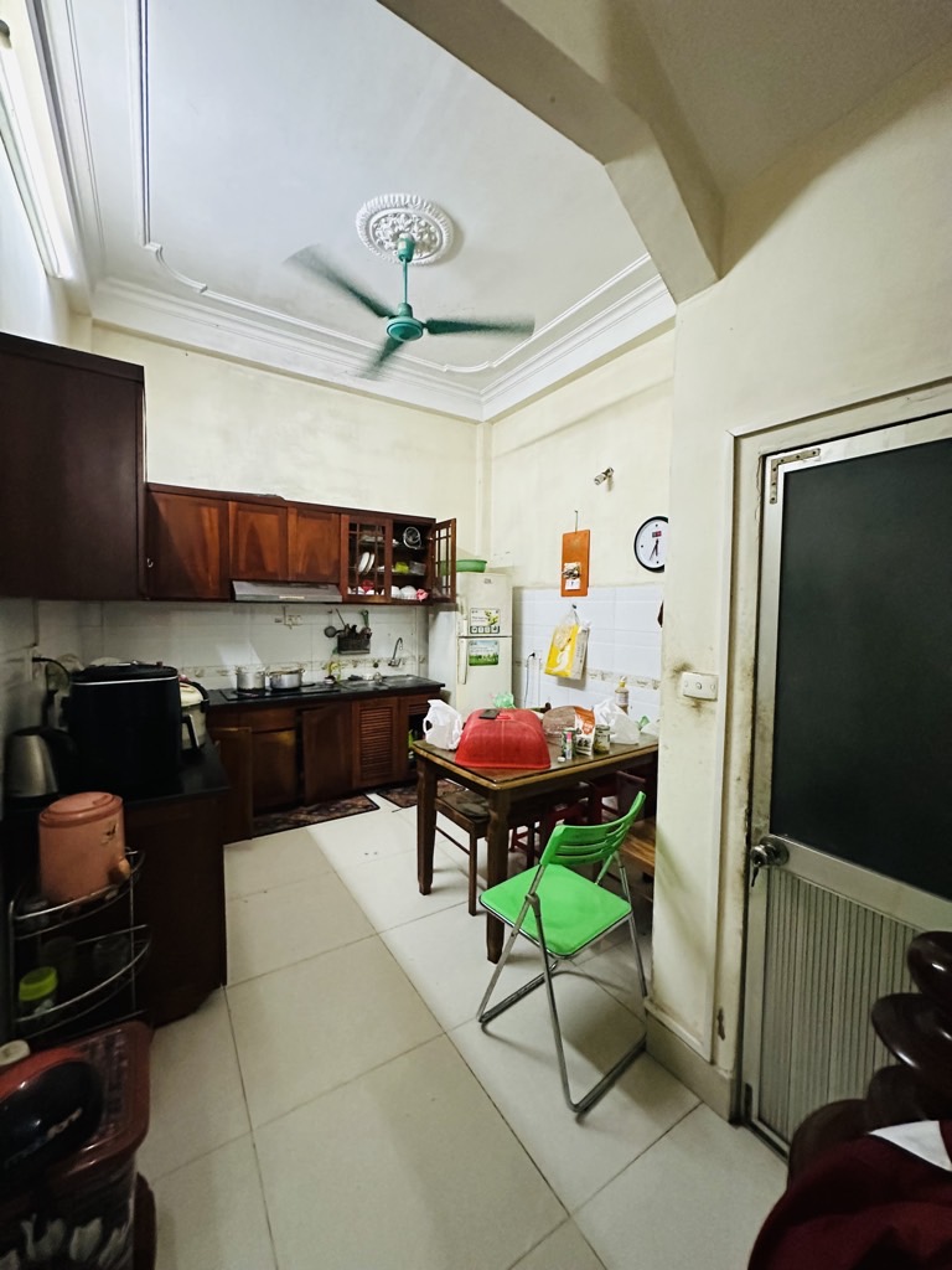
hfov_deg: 85.7
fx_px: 513
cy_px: 635
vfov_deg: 102.1
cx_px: 476
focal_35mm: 14
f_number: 2.2
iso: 800
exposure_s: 1/50
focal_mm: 2.22
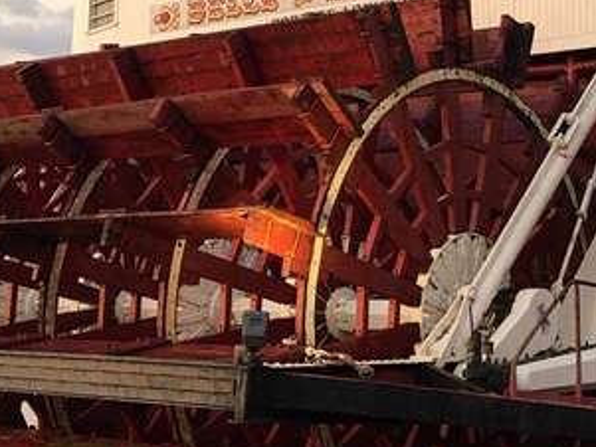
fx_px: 1275
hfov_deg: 26.2
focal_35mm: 74
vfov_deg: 19.7
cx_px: 390
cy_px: 95
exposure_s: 1/30
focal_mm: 4.15
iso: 40
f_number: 2.2
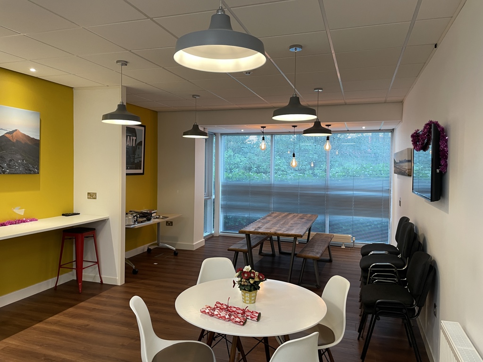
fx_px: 363
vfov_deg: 53.1
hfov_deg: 67.3
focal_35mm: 26
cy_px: 181
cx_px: 242
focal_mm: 4.2
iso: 100
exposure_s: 1/50
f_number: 1.6
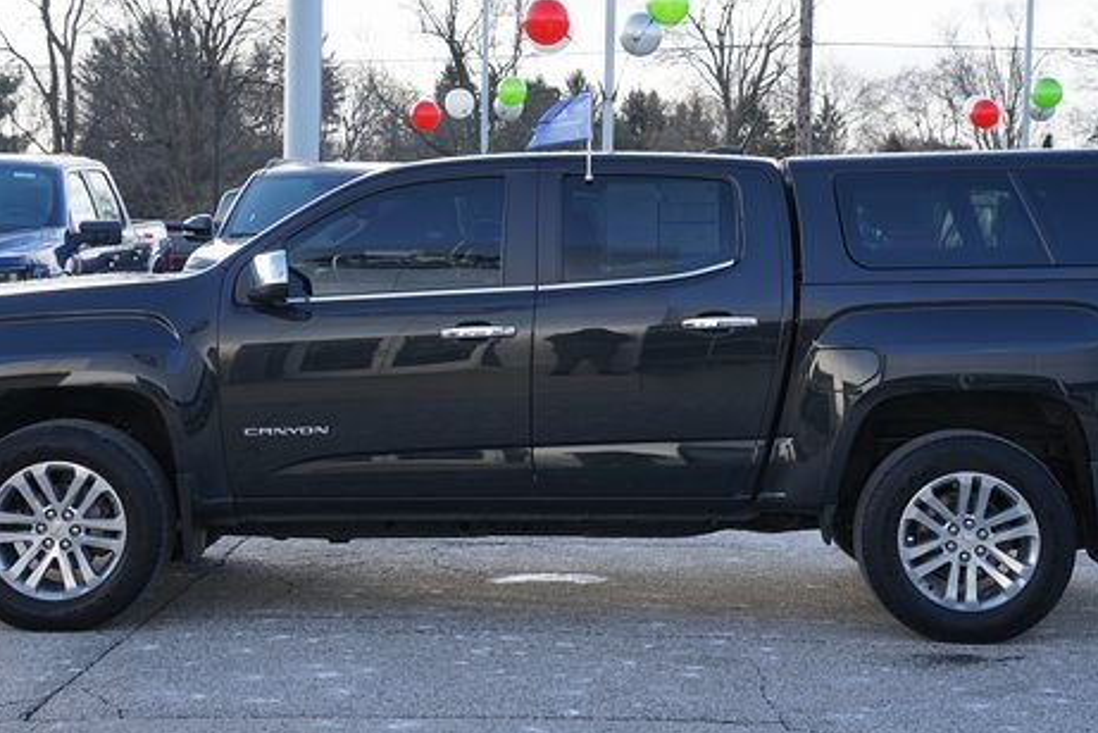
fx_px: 2075
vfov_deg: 20.0
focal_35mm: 68
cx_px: 569
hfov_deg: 29.6
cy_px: 311
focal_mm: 49
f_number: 6.3
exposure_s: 1/100
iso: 100
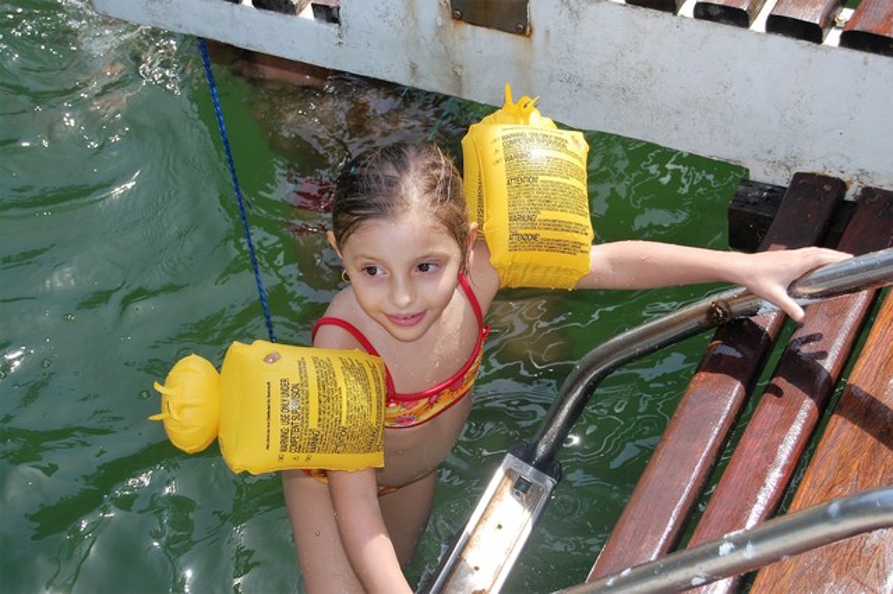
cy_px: 297
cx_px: 446
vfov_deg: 16.5
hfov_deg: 24.6
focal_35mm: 82
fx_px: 2045
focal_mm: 55
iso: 220
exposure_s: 1/500
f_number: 5.6
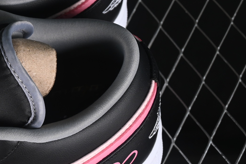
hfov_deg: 10.0
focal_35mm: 201
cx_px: -81
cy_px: 86
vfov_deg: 6.8
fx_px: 1374
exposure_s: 1/60
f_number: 6.3
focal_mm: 50
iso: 160
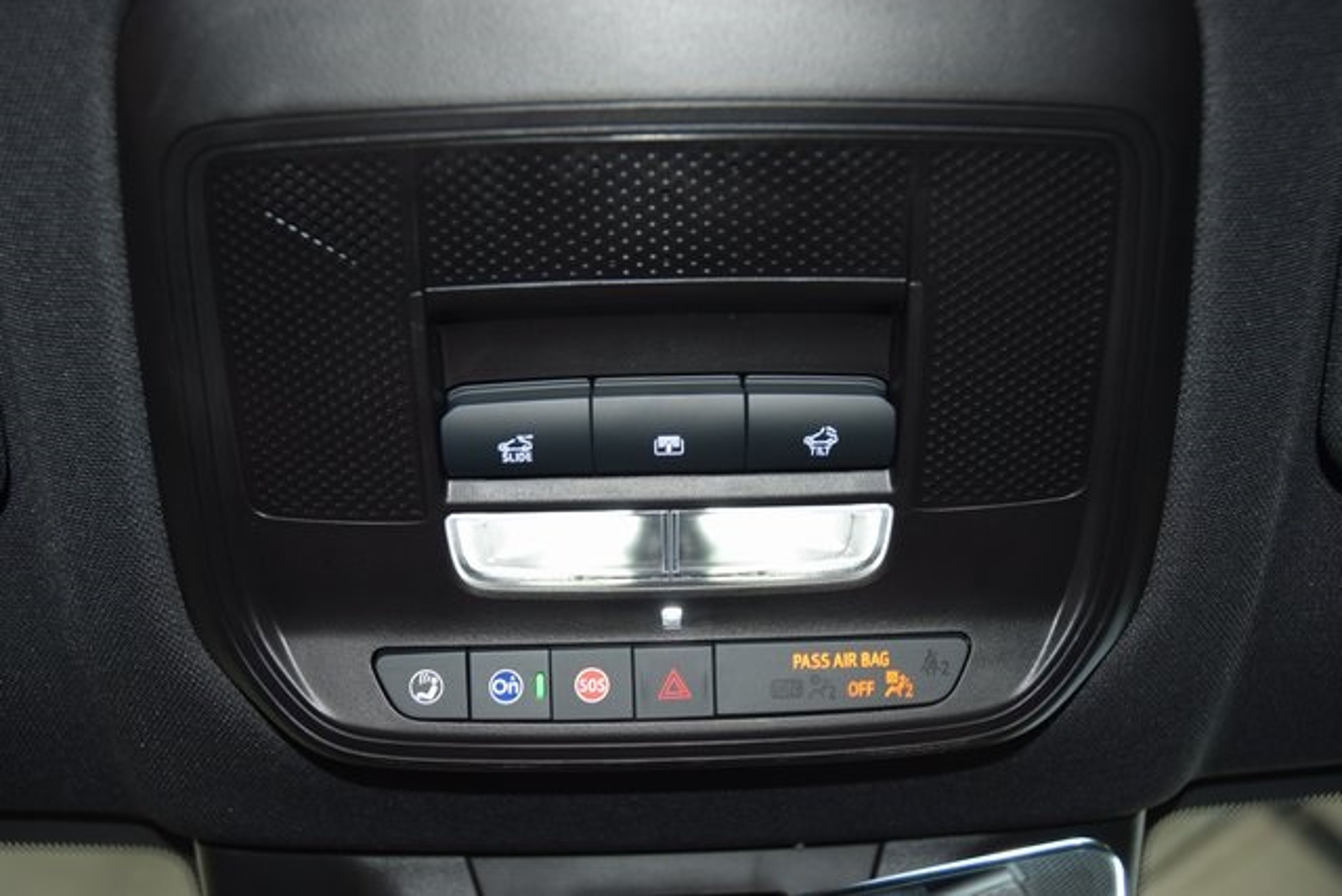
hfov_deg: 51.3
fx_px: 1398
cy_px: 448
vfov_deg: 35.5
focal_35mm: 38
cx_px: 671
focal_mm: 25
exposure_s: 1/40
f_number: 3.8
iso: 560
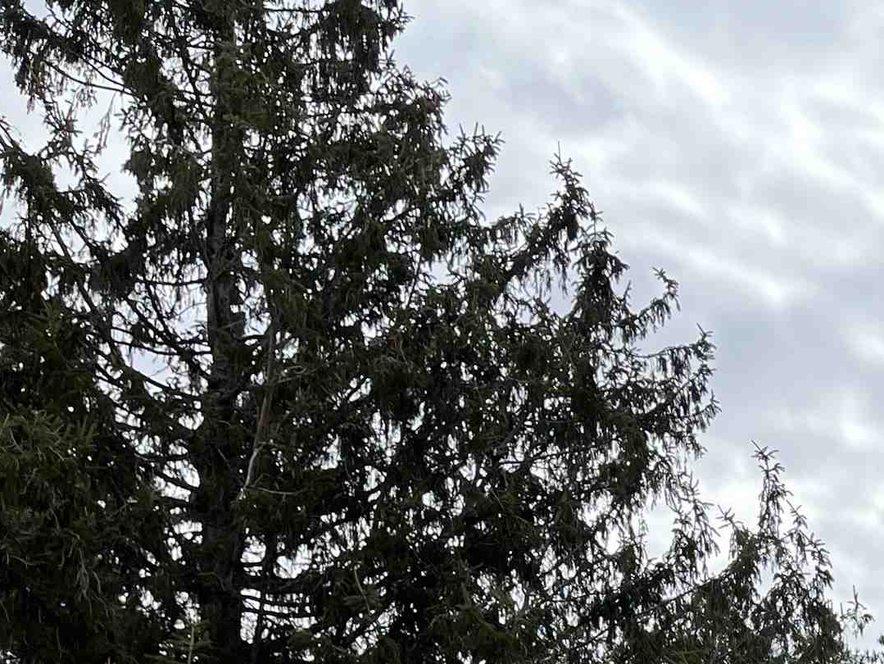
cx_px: 1213
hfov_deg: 22.8
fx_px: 1890
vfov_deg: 18.5
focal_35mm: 74
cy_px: 872
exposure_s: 1/2137
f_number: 1.6
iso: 50
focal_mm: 5.1
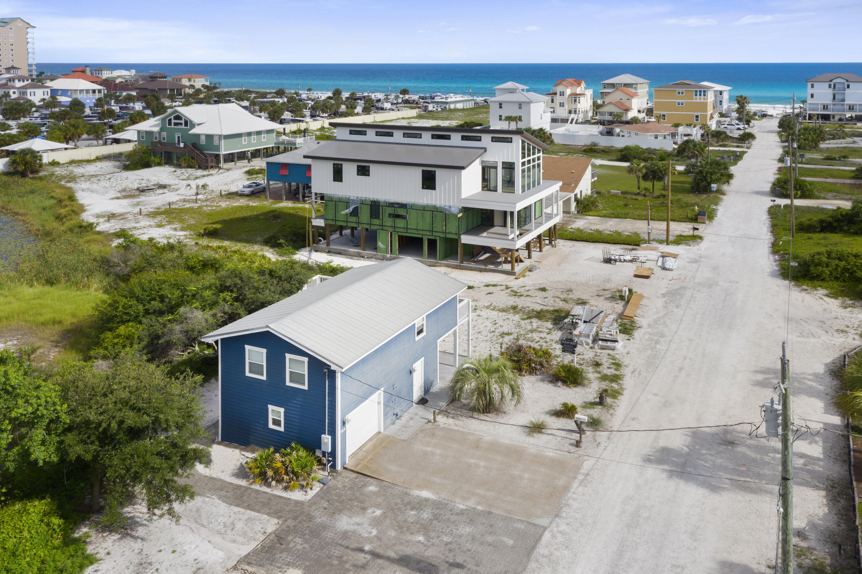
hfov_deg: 65.5
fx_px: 670
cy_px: 287
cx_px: 431
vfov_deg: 46.4
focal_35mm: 28
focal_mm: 10.26
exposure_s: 1/240
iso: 100
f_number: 8
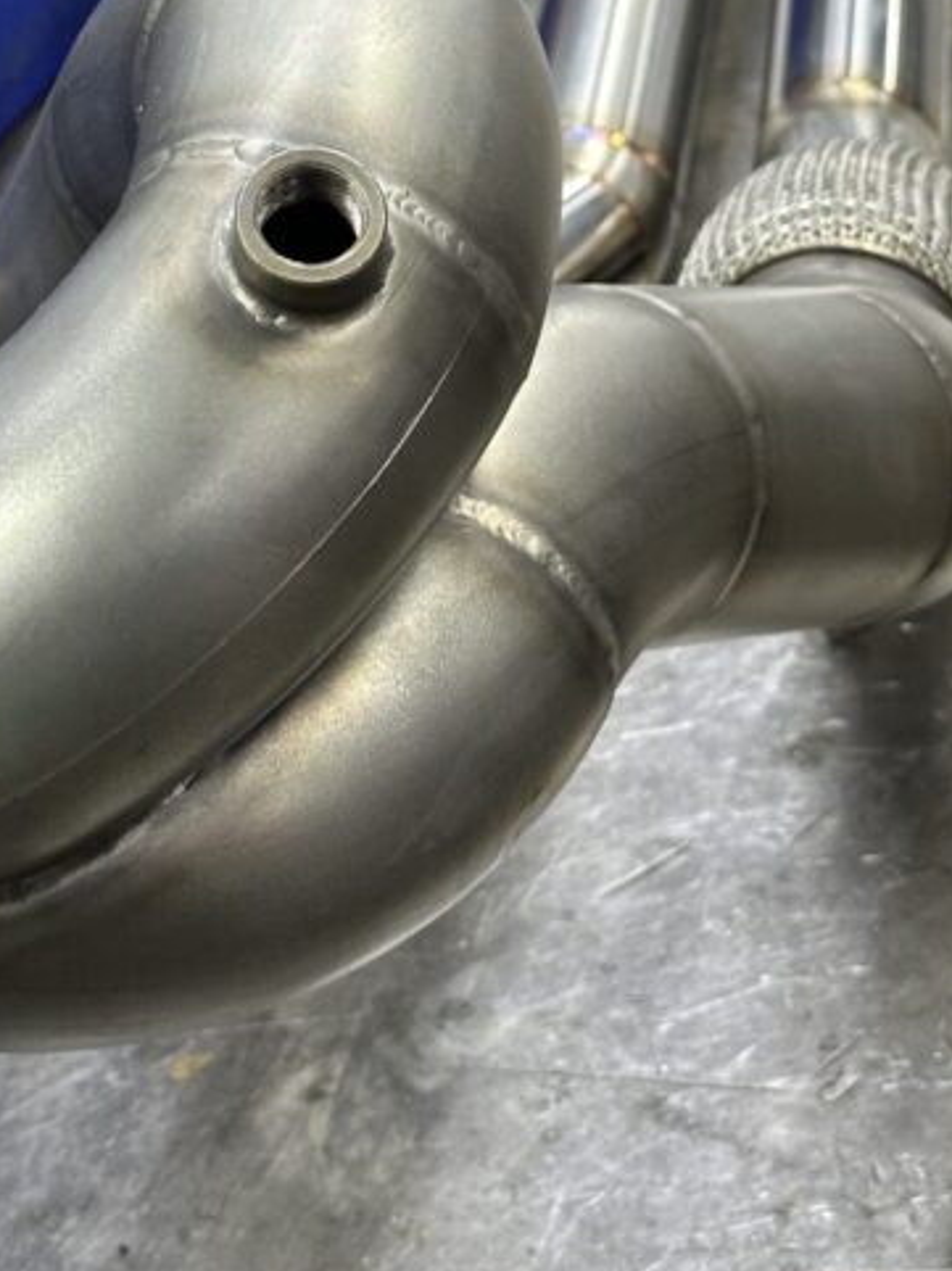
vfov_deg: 18.8
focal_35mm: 102
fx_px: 3744
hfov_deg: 14.5
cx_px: 309
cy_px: 34
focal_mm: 6.86
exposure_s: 1/50
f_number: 1.78
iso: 250
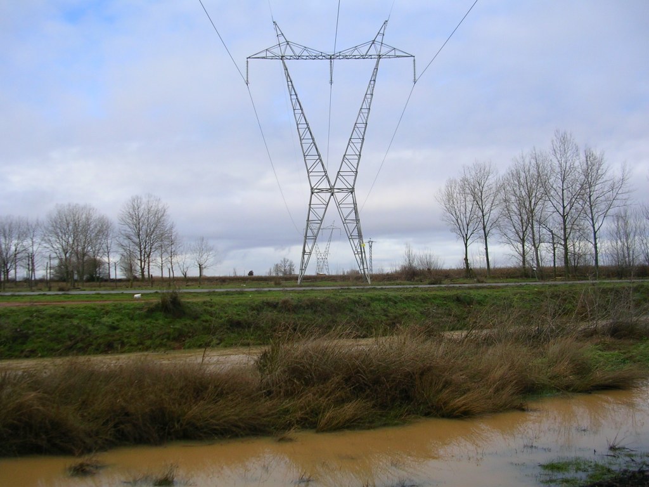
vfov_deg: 37.7
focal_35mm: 38
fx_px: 712
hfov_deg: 49.0
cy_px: 244
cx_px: 324
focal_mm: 5.8
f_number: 2.8
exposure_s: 1/516
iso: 50
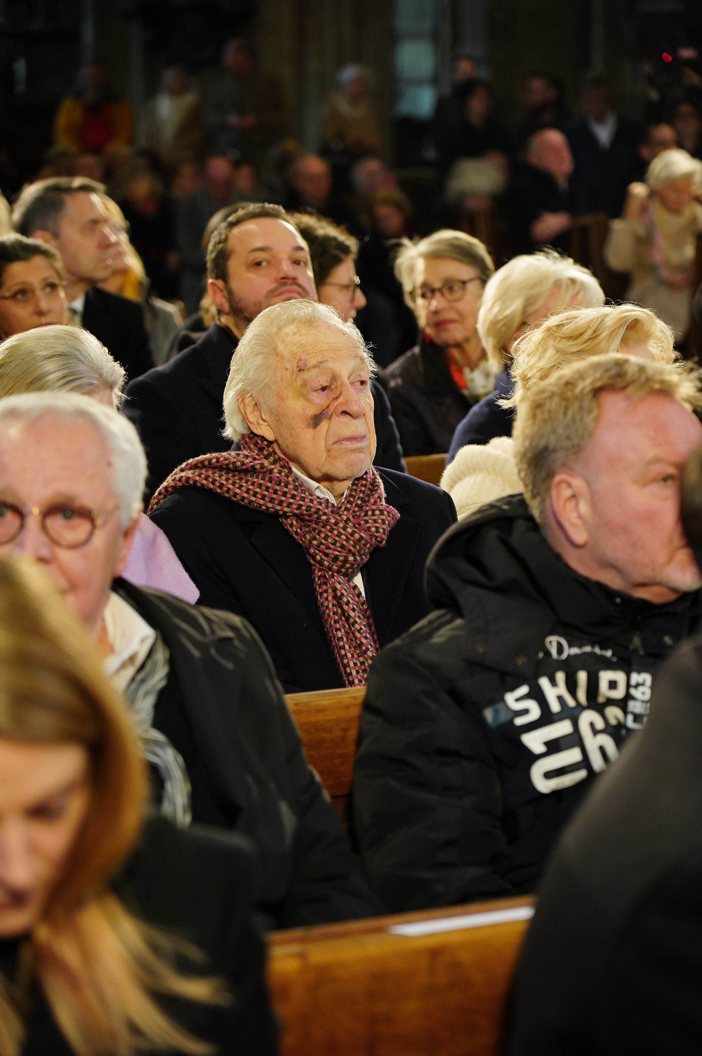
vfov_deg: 19.5
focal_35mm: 105
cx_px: 351
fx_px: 3077
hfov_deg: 13.0
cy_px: 528
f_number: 4
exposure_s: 1/125
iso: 2500
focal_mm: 105
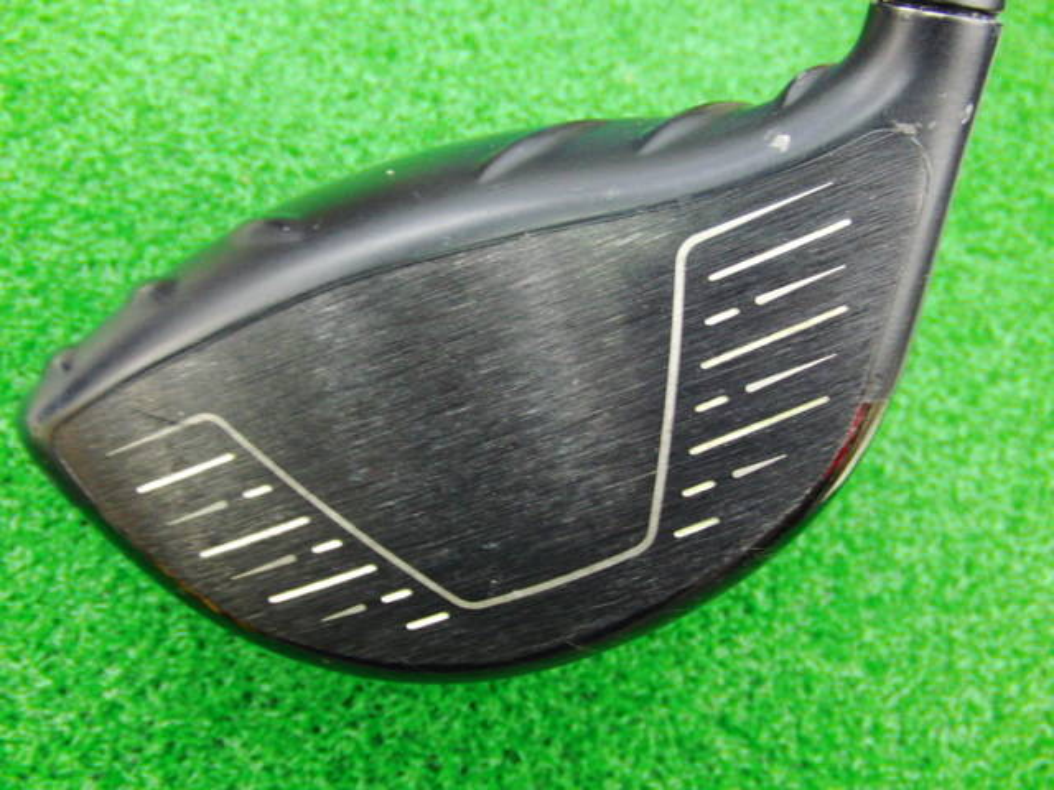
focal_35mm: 37
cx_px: 527
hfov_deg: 50.1
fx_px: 1127
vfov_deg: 38.7
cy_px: 395
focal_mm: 6.42
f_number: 3.6
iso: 400
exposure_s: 1/13
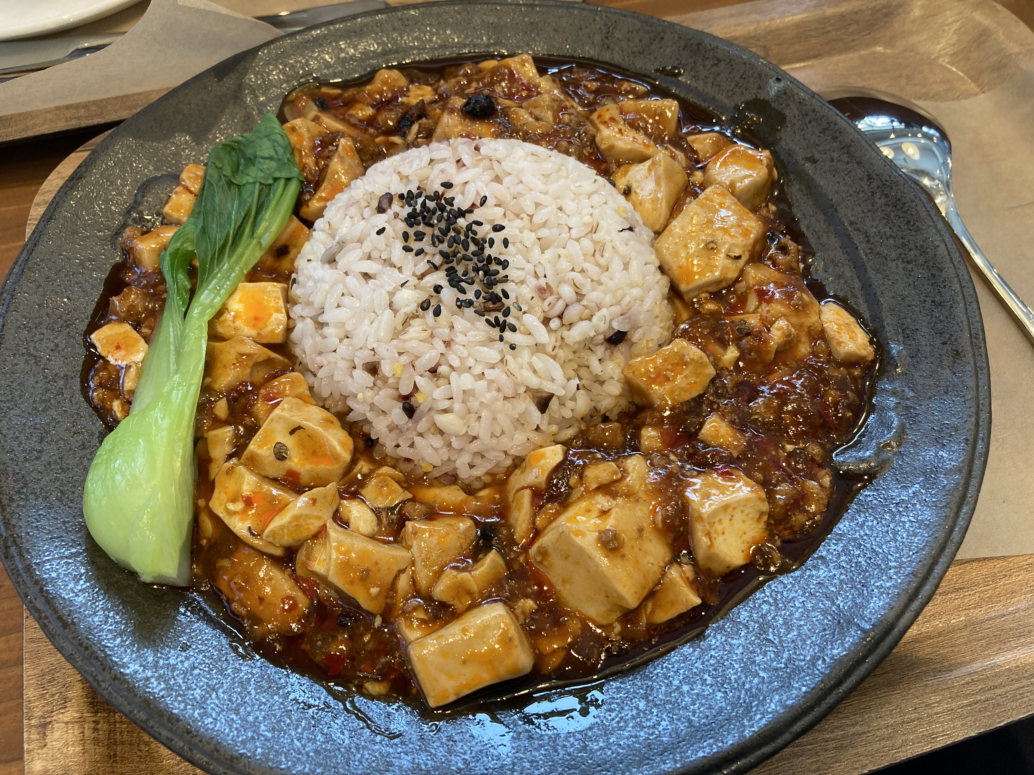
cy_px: 388
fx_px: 836
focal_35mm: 28
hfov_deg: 63.4
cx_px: 517
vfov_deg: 49.7
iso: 125
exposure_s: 1/60
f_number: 1.8
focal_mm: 3.99
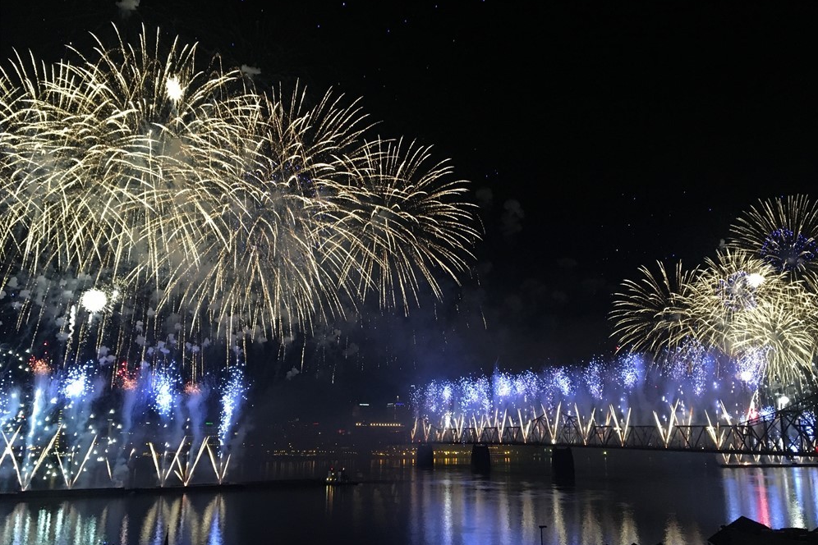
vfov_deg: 42.3
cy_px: 264
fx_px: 704
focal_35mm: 31
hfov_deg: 60.3
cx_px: 419
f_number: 2.2
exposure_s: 1/15
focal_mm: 4.15
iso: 200
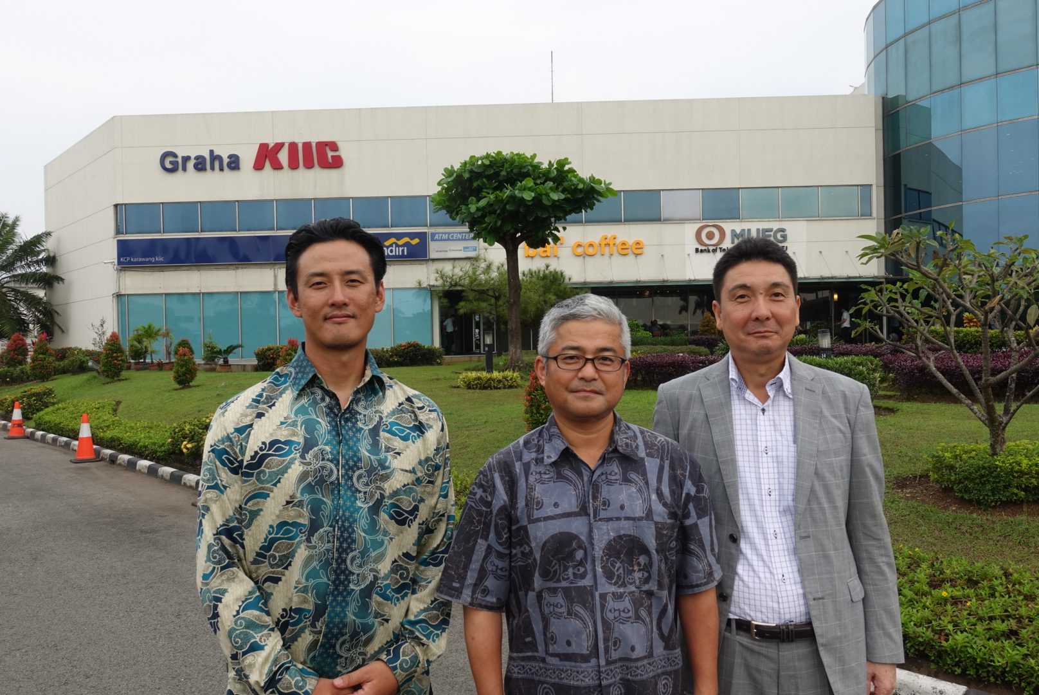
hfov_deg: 67.3
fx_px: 780
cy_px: 348
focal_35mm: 27
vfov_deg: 48.0
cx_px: 520
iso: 125
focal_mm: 10.07
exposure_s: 1/100
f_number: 5.6
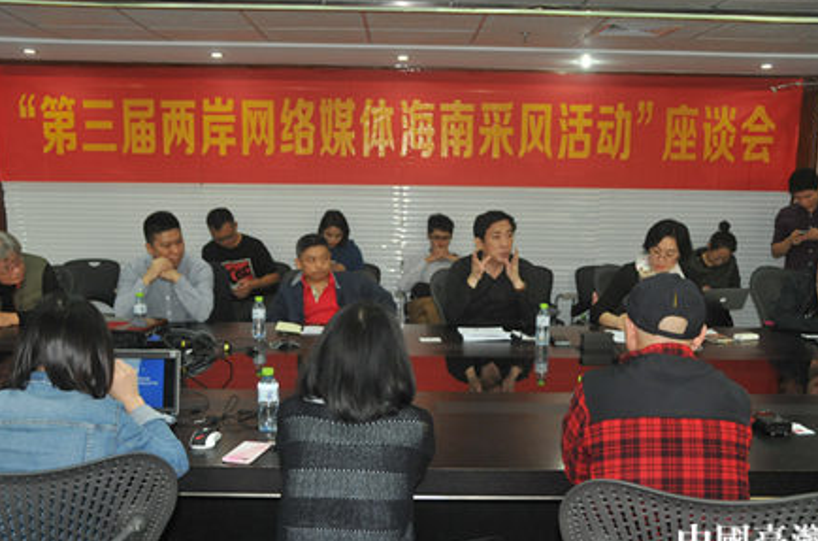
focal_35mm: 38
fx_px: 861
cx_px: 422
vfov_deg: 34.8
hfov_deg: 50.8
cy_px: 299
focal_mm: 22
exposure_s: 1/60
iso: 800
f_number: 5
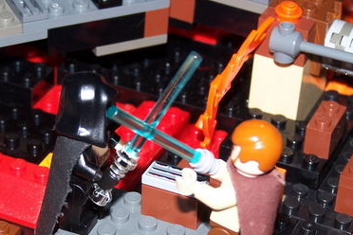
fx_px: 1392
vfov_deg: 9.7
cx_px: 172
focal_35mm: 142
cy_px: 157
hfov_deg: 14.4
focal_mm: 17.5
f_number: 3.2
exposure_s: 1/90
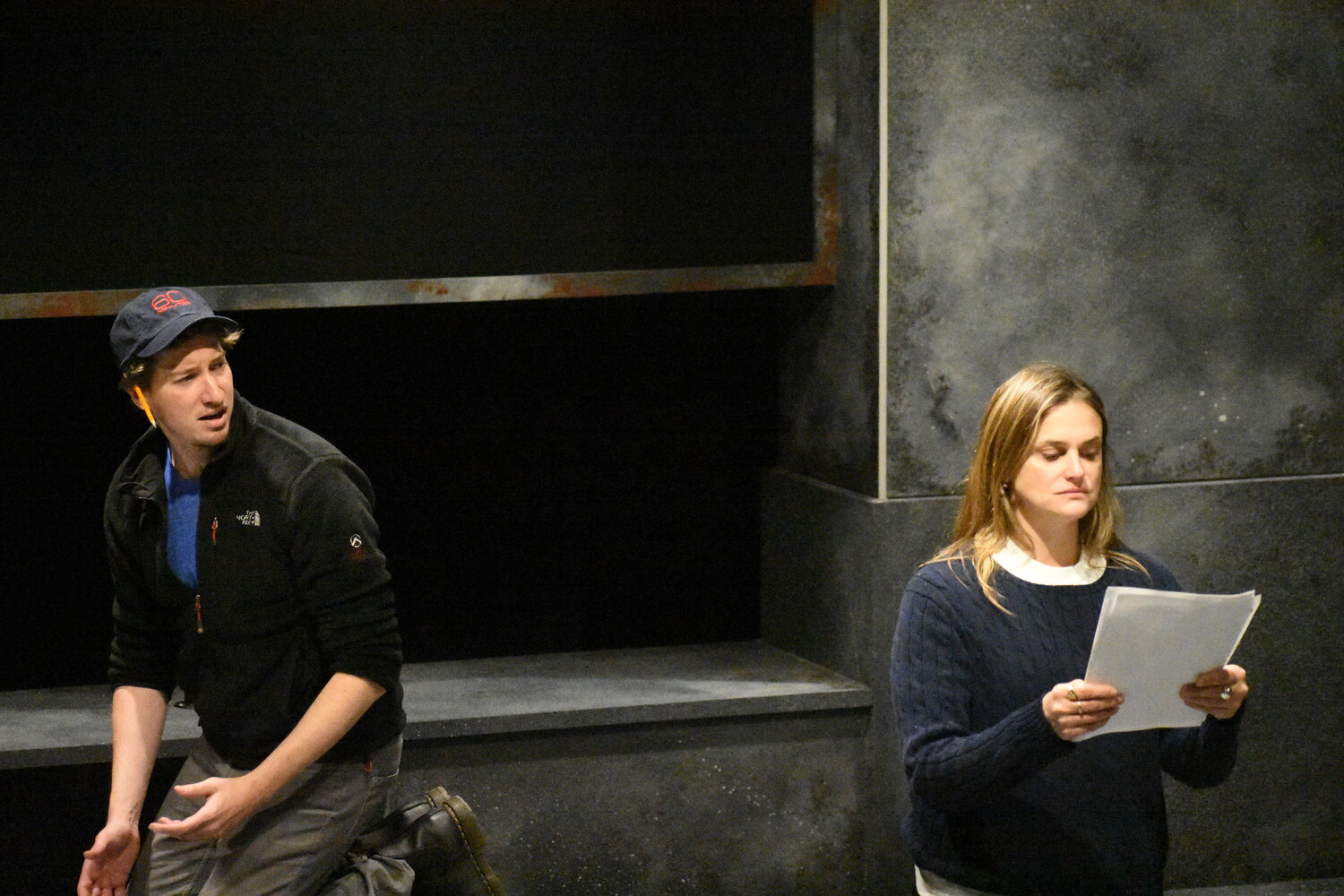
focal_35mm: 150
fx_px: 5600
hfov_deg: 13.7
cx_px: 672
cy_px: 448
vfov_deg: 9.1
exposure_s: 1/800
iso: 25600
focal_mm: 100
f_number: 4.8
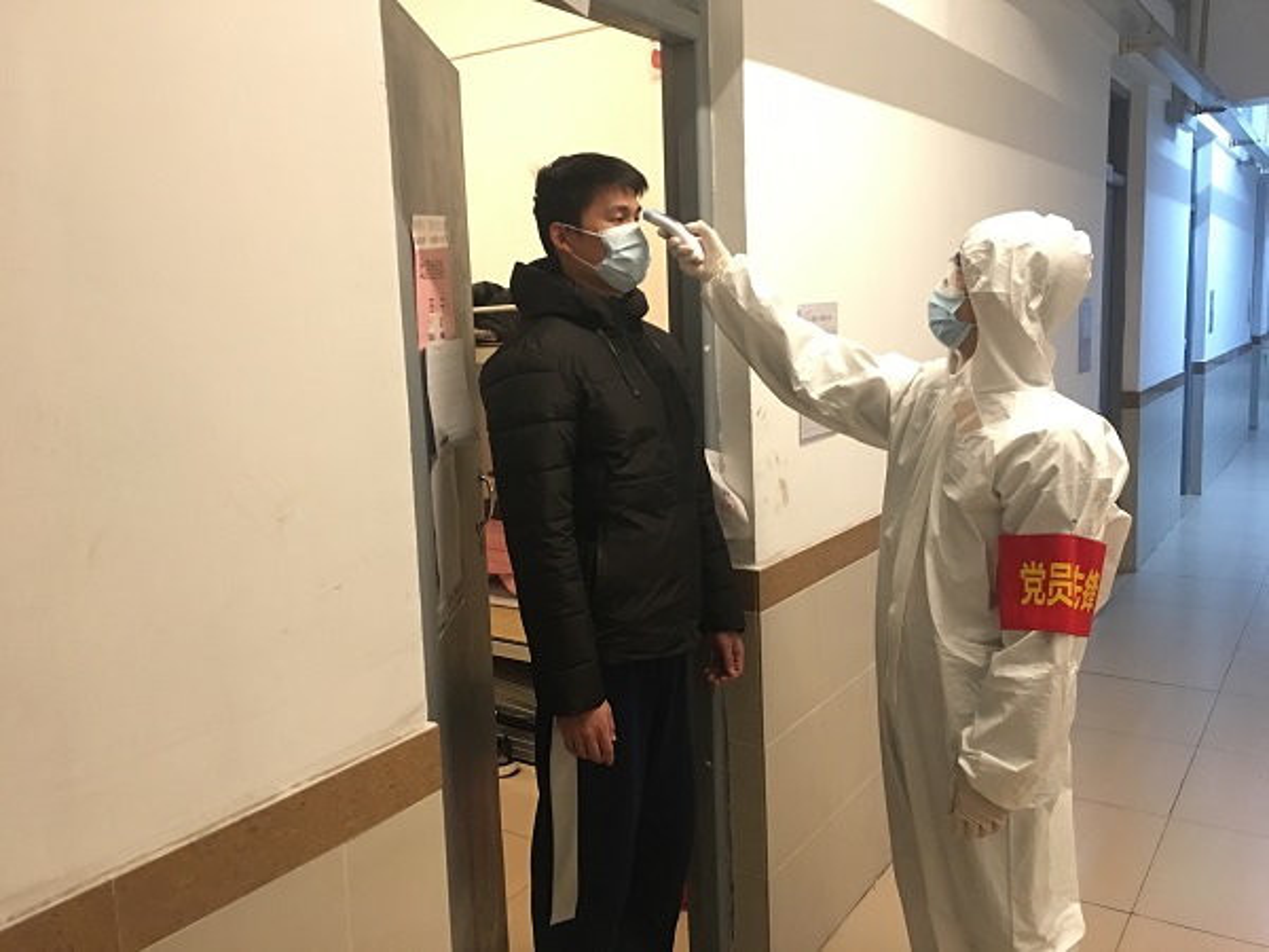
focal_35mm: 29
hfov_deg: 61.7
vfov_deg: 48.2
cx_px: 634
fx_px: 1063
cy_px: 476
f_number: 2.2
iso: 125
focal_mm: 4.15
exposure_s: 1/8
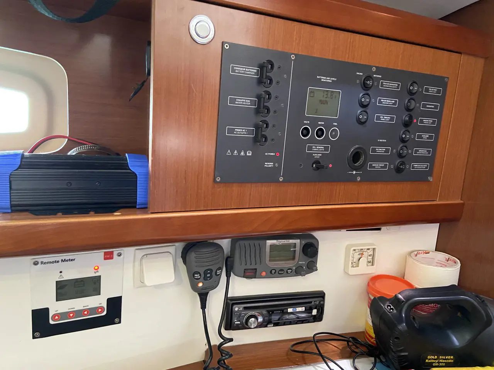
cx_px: 247
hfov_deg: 67.3
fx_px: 371
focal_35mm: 26
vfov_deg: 53.1
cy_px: 185
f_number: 1.8
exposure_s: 1/38
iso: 640
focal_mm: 4.25
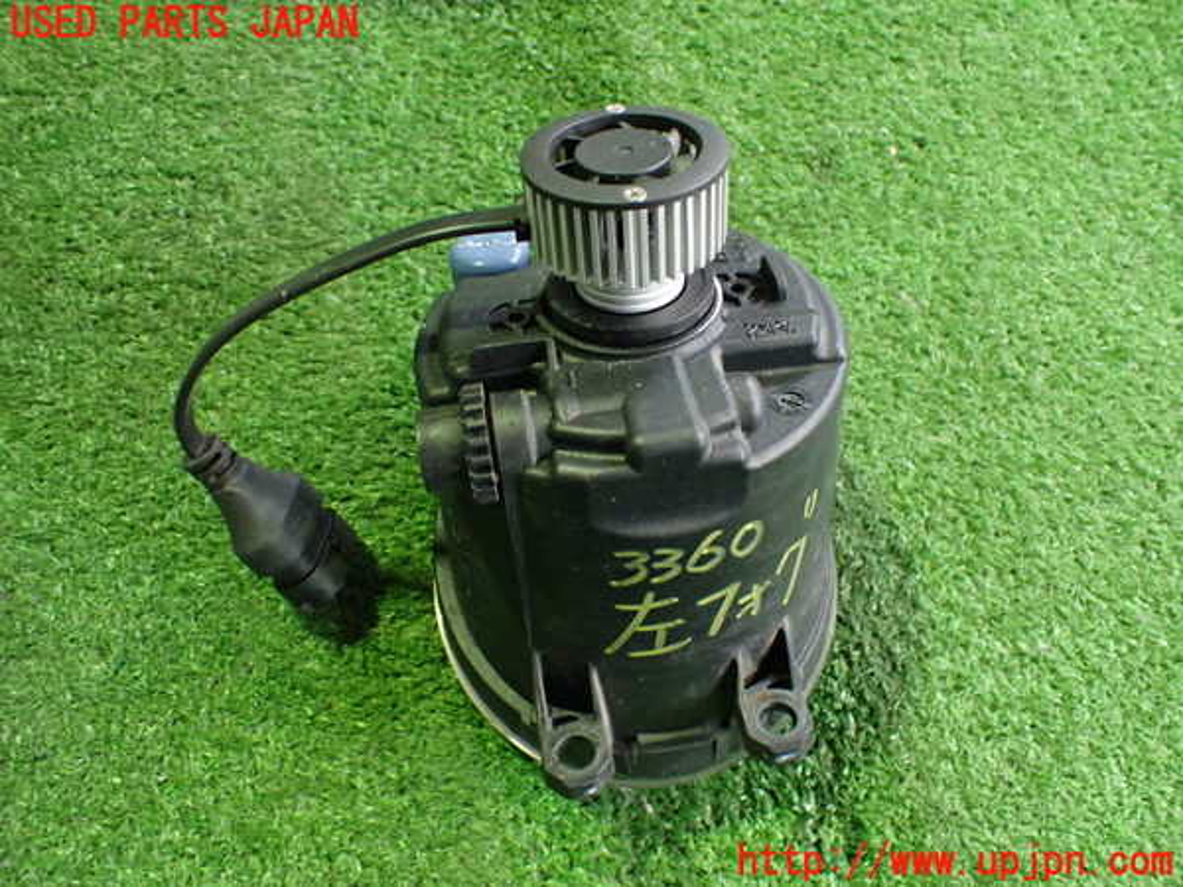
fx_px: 1025
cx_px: 592
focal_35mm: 30
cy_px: 444
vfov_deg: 46.8
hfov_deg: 60.0
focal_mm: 5.4
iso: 800
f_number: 2.3
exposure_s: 1/40
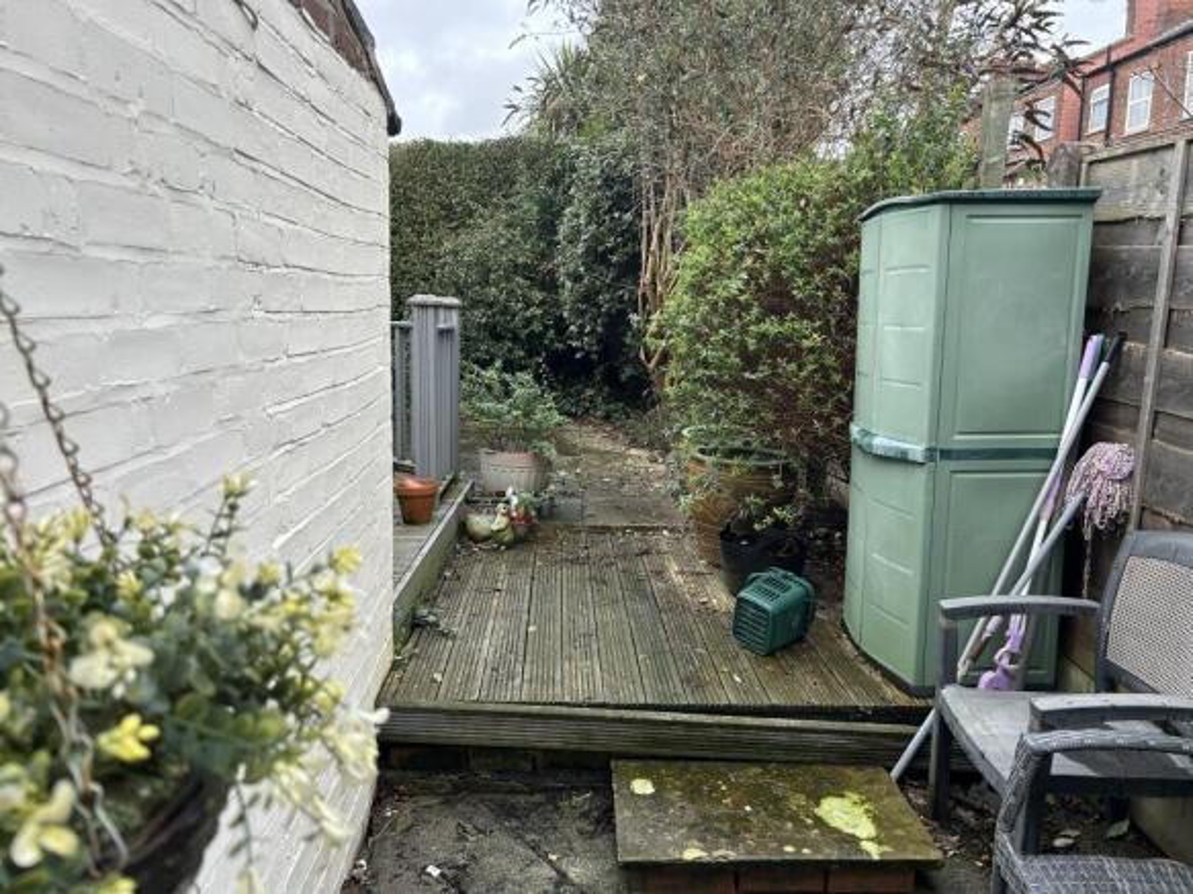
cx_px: 596
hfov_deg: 67.3
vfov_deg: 53.0
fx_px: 896
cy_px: 447
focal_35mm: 26
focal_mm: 5.7
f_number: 1.5
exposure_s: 1/639
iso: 50
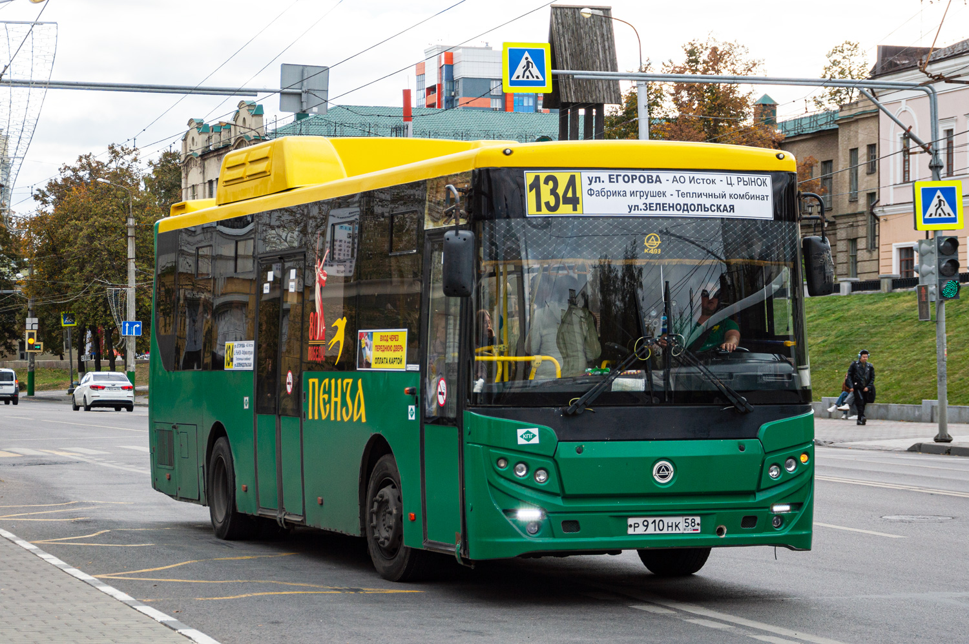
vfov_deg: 18.1
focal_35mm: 75
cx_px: 484
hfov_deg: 27.0
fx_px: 2017
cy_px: 322
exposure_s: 1/500
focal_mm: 50
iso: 100
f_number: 5.6
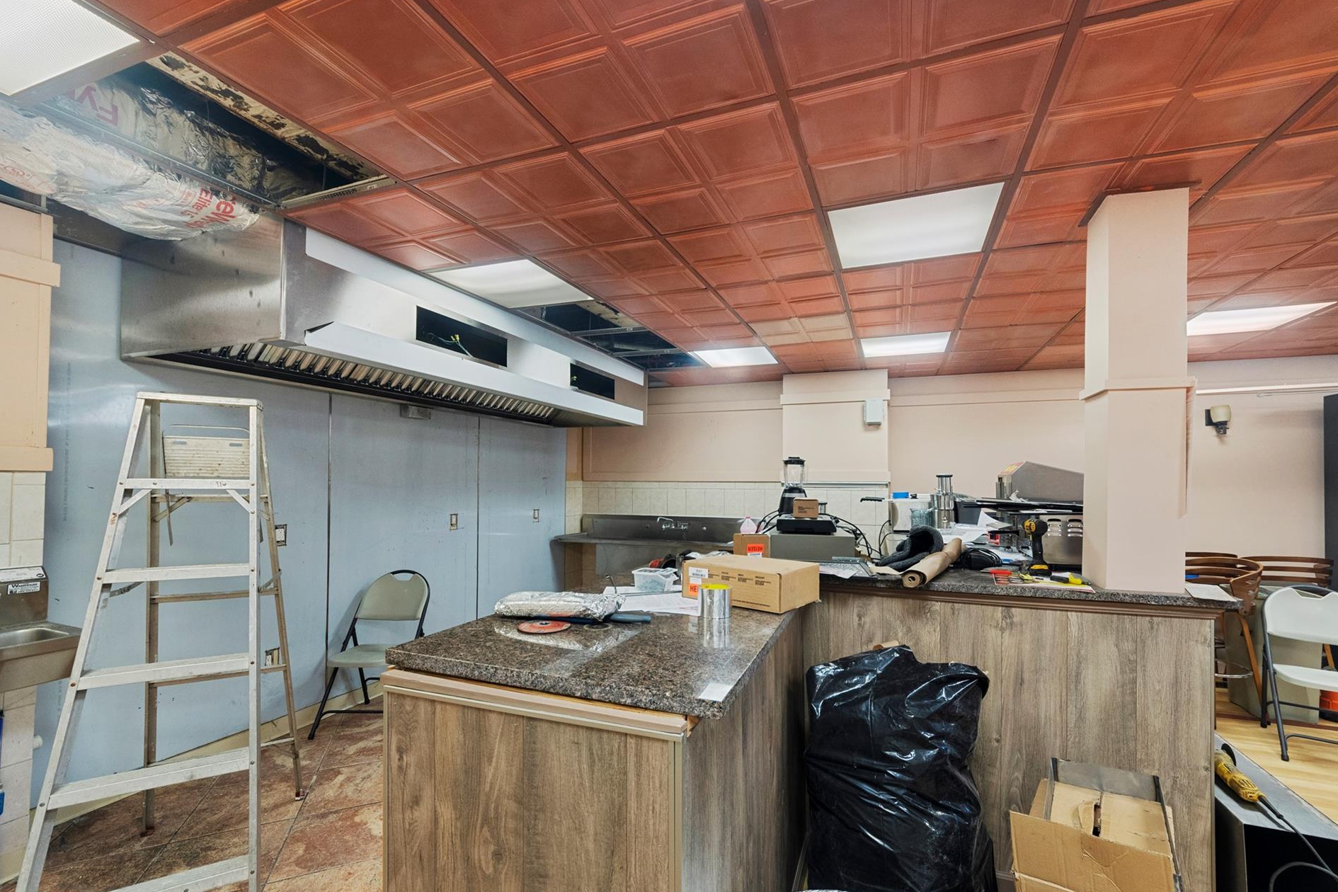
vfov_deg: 85.4
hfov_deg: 108.2
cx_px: 702
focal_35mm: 13
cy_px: 436
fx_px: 483
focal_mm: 8
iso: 400
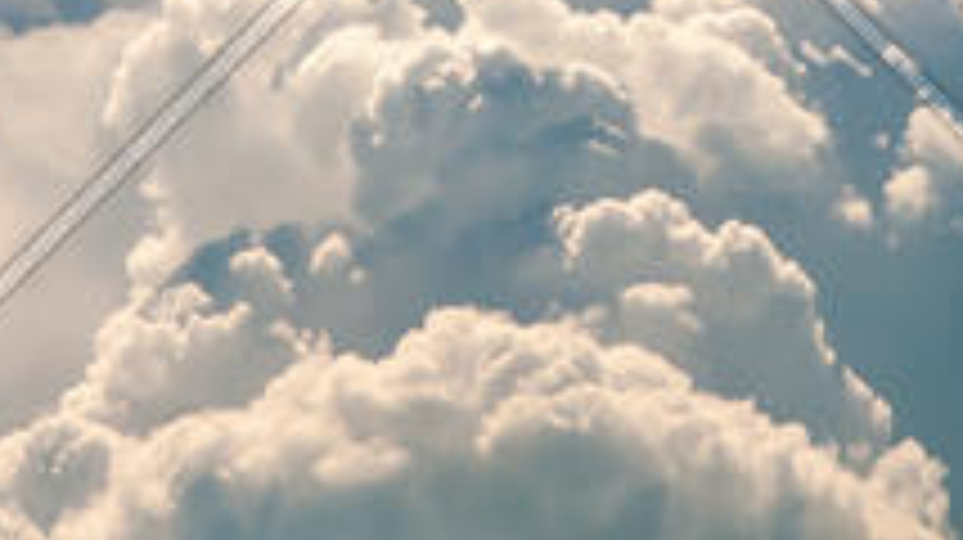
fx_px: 12707
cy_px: -274
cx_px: 560
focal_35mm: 498
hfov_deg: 4.3
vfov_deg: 2.4
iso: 100
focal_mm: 78
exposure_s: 1/640
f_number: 6.3
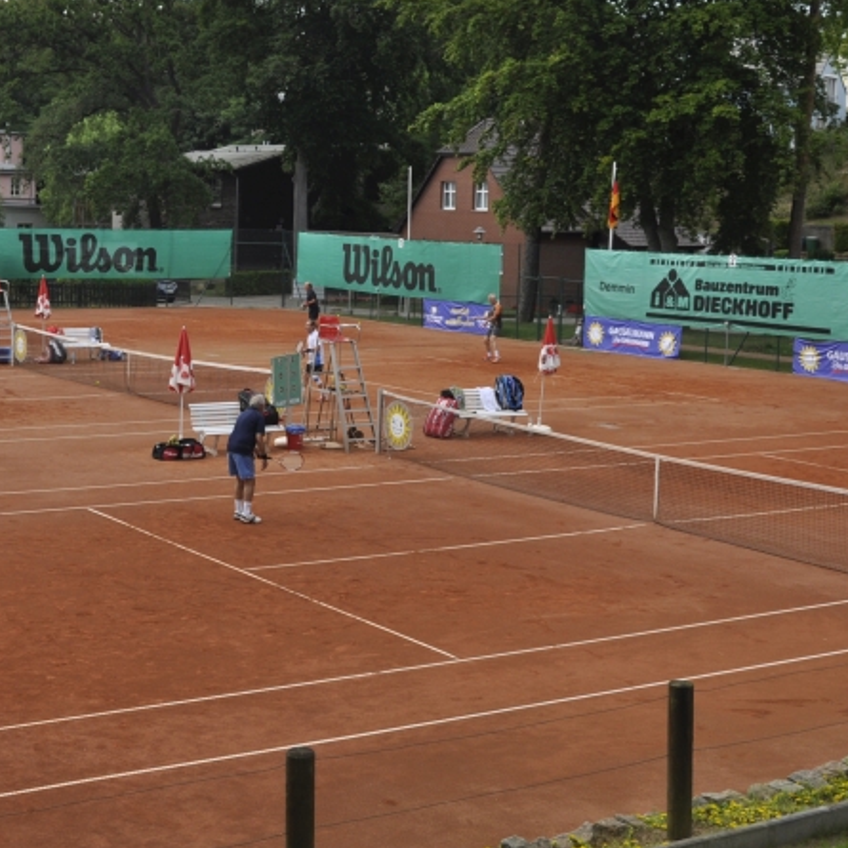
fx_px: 1633
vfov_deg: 29.0
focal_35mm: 59
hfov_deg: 28.7
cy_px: 304
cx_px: 213
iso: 200
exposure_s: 1/200
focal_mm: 21
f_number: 8
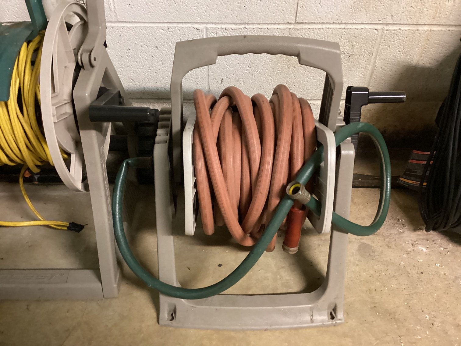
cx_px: 230
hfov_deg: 58.3
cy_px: 173
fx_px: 413
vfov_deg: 45.4
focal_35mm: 31
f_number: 2.4
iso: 640
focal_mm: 3.3
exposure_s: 1/24
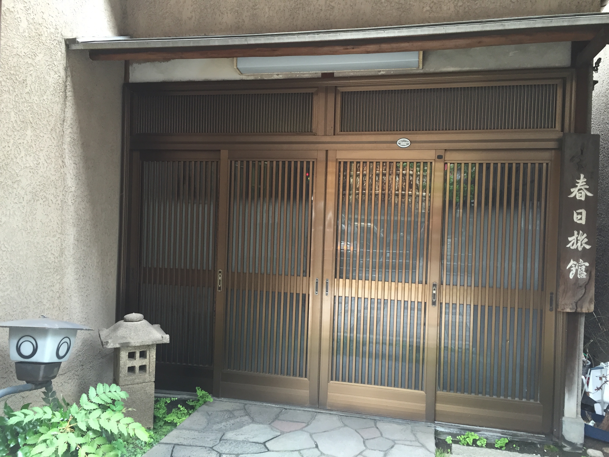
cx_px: 304
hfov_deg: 61.7
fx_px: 510
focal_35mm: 29
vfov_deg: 48.2
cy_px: 228
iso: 64
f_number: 2.2
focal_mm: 4.15
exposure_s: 1/30
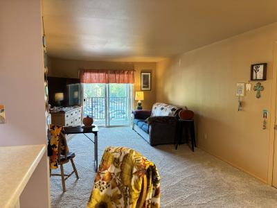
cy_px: 104
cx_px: 138
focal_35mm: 26
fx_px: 208
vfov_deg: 53.1
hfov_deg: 67.3
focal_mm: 5.96
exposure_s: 1/60
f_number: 1.6
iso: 160
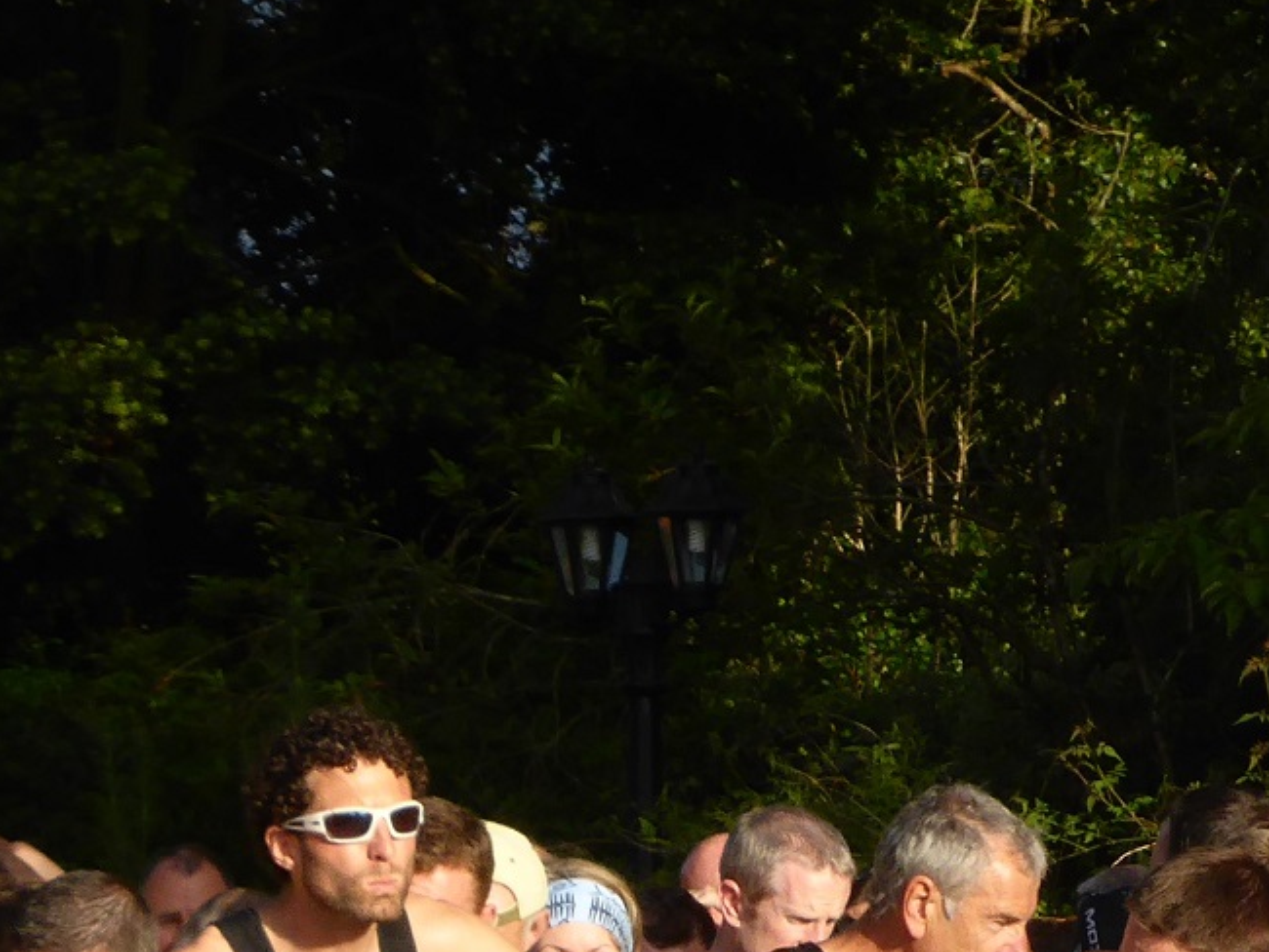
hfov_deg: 6.2
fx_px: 11735
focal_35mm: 320
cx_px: -59
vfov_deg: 4.6
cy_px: 1227
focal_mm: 17.1
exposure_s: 1/250
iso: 100
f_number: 5.3
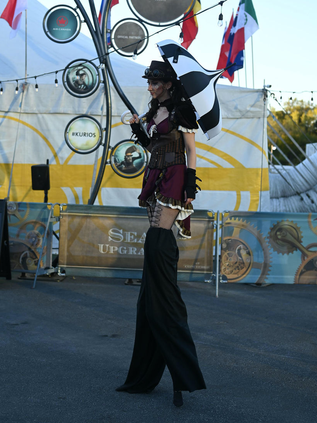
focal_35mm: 54
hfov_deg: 27.0
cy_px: 159
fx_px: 659
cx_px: 148
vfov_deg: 35.3
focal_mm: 40
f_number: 2.8
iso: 200
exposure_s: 1/640
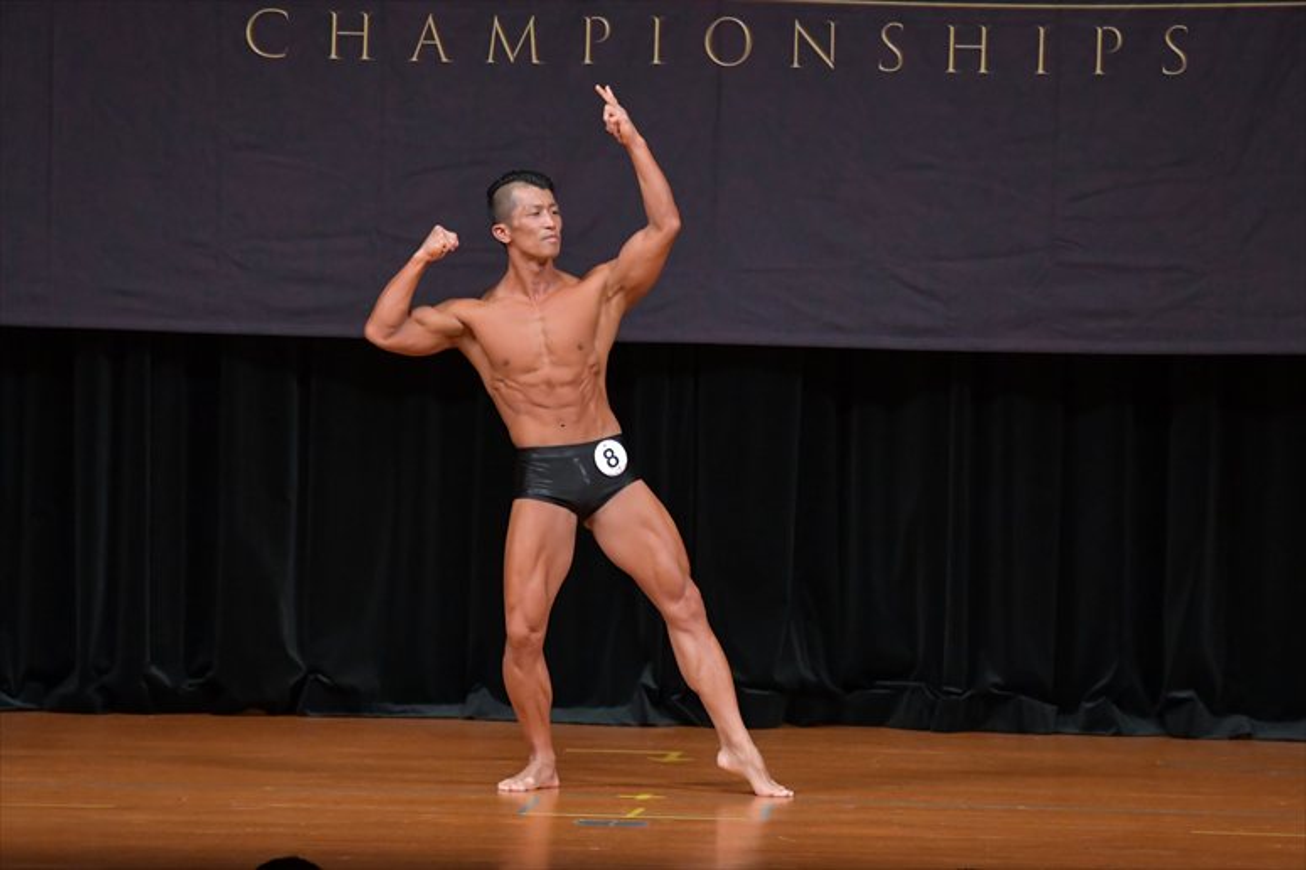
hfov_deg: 8.1
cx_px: 653
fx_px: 9246
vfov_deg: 5.4
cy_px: 435
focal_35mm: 255
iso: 4000
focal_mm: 170
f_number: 5.6
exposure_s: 1/400
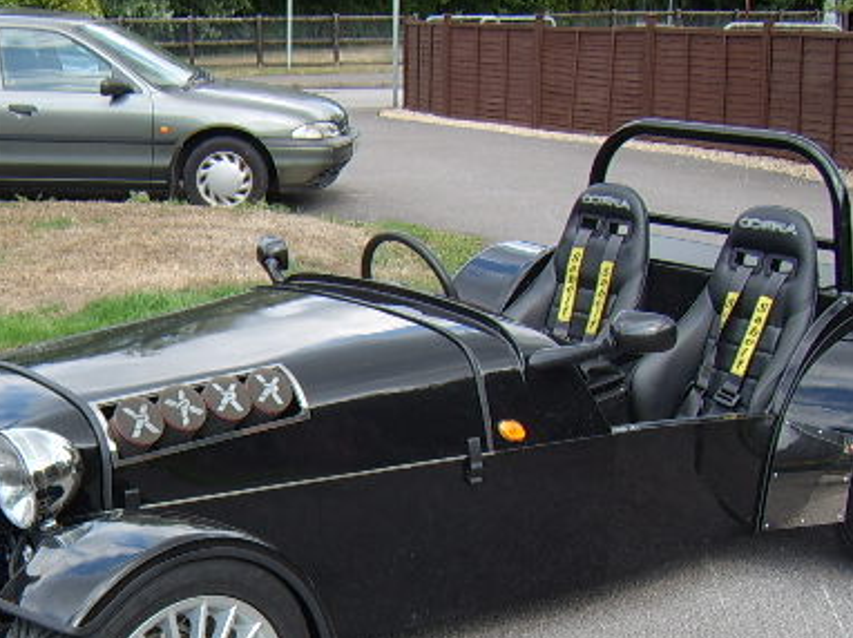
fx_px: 1281
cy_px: 509
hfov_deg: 36.7
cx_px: 339
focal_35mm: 52
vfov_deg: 27.5
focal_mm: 8.13
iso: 50
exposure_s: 1/136
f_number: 4
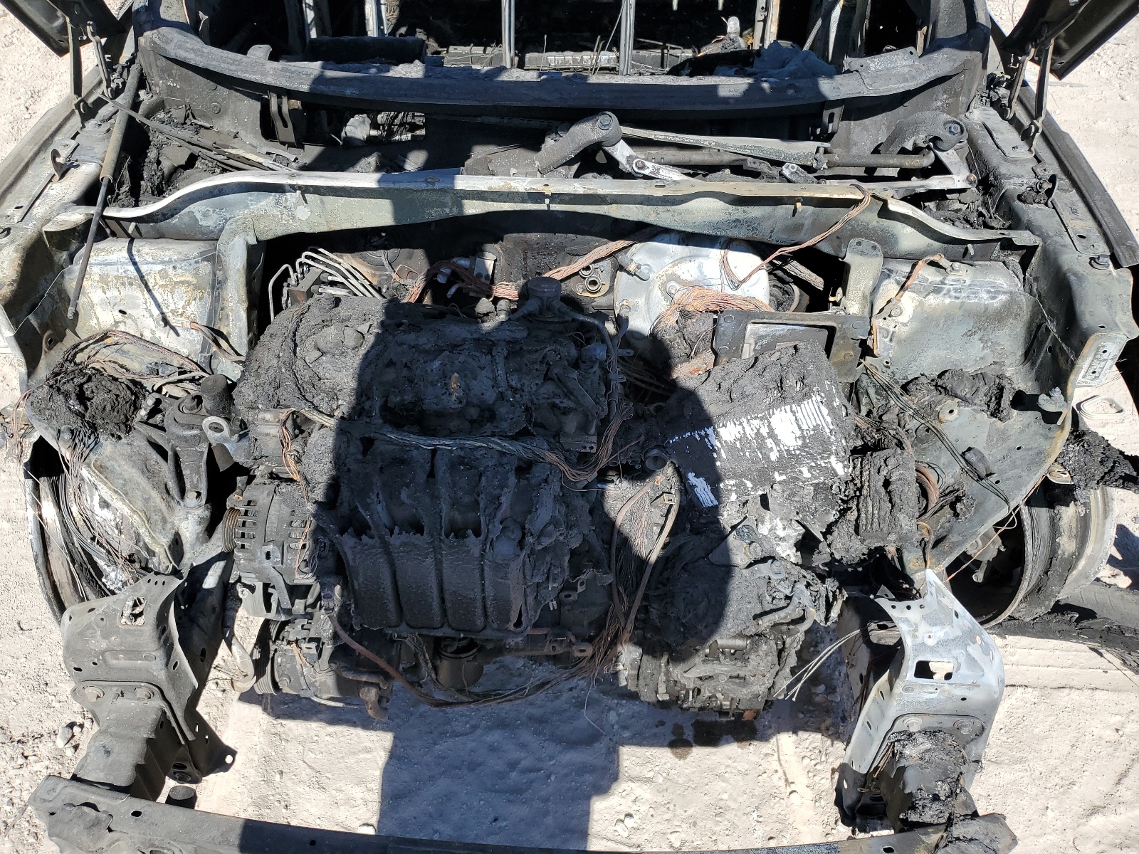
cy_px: 427
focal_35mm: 26
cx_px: 570
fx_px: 856
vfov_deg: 53.1
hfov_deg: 67.3
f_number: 1.5
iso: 50
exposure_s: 1/2500
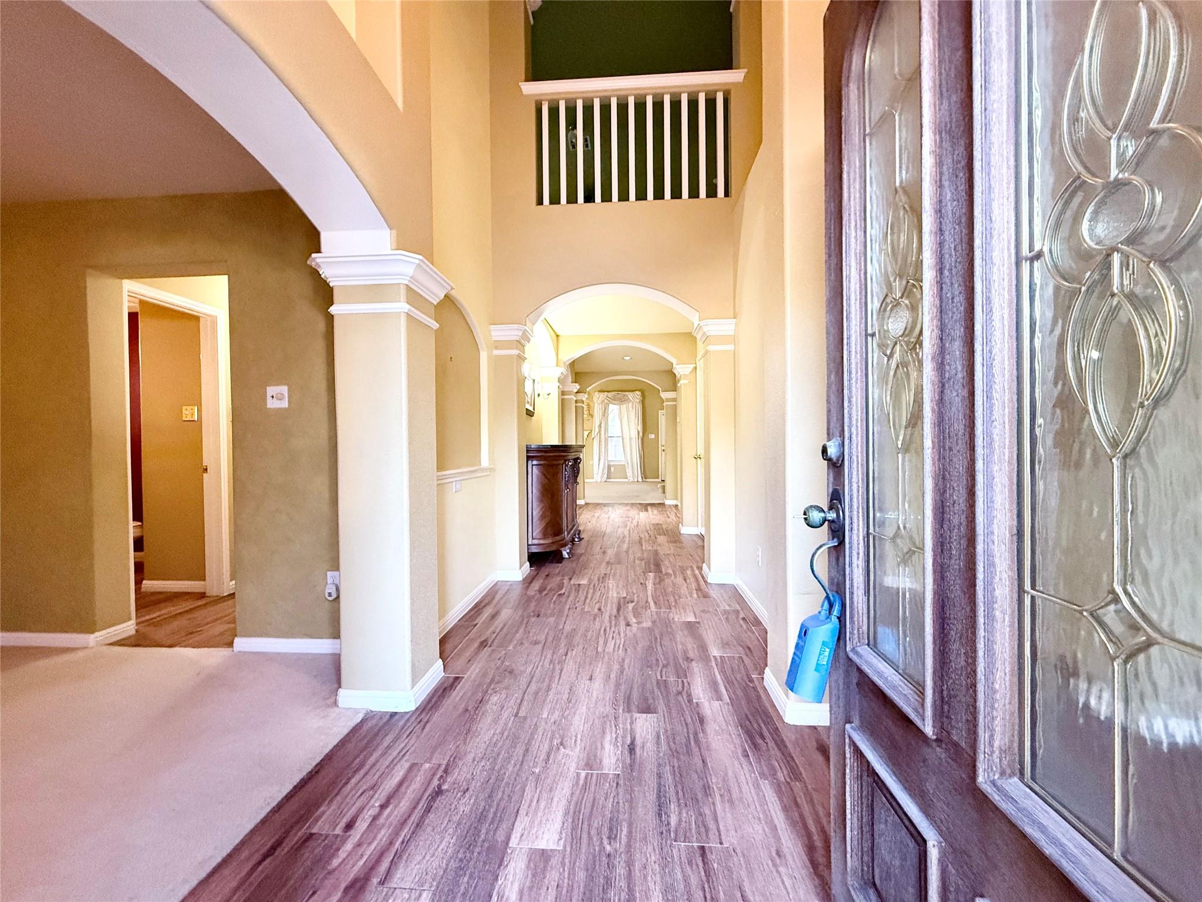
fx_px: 486
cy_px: 451
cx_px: 601
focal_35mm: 14
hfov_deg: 102.1
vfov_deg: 85.7
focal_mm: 2.22
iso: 500
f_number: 2.2
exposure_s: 1/120
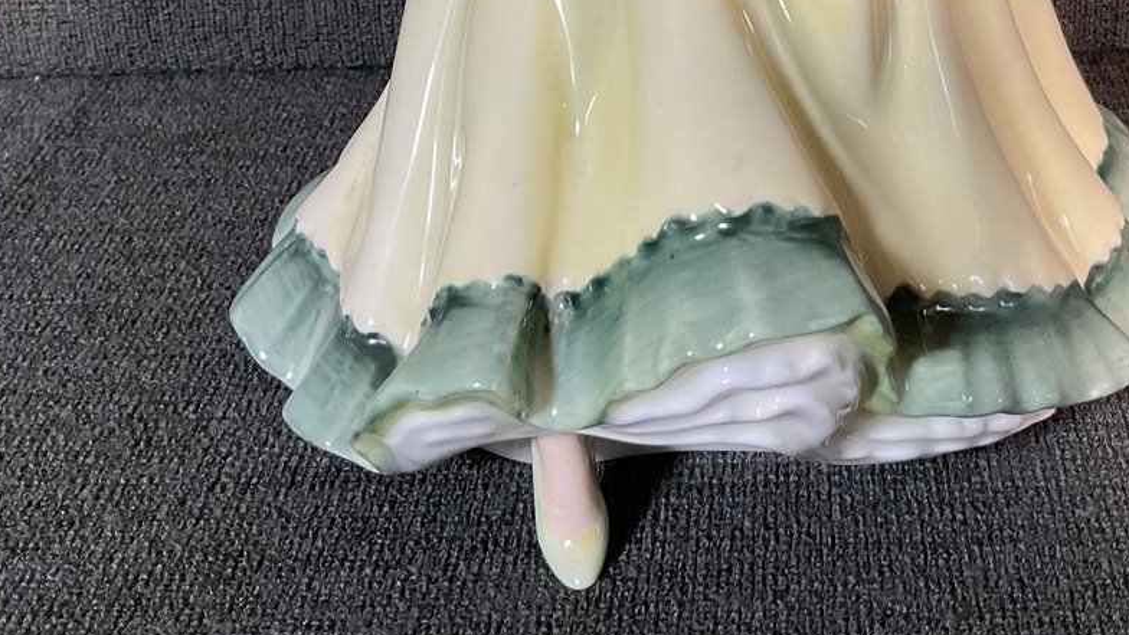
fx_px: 1826
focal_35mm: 61
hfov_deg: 33.7
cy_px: -163
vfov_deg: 18.5
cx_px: 842
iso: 64
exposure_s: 1/60
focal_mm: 3
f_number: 1.8
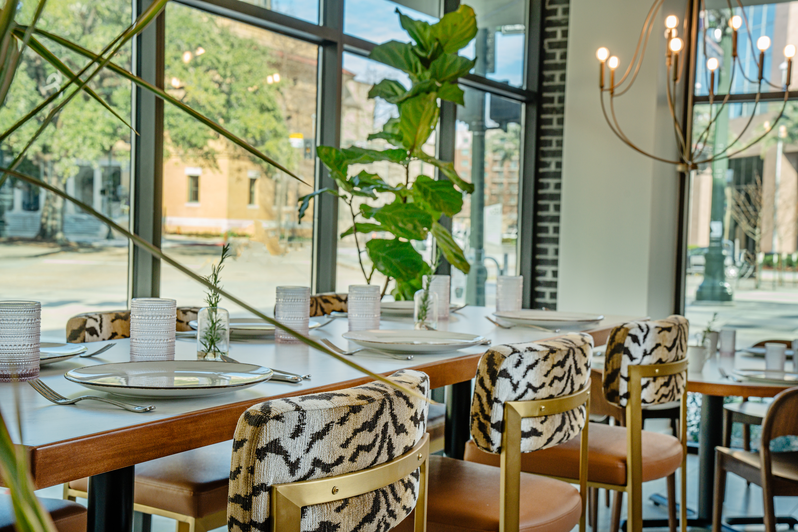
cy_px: 266
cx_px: 399
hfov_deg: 39.6
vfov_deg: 27.0
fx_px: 1108
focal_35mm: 50
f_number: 8
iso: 400
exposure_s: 1/80
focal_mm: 50
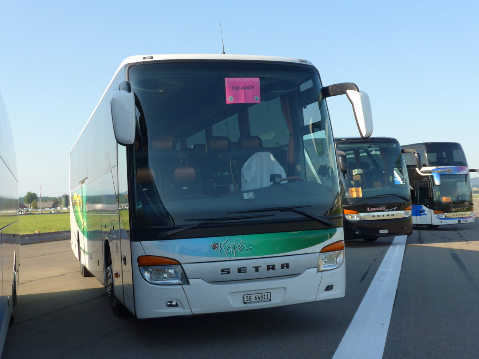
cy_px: 180
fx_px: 637
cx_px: 240
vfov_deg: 31.5
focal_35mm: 46
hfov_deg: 41.2
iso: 80
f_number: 3
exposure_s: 1/640
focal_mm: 9.5
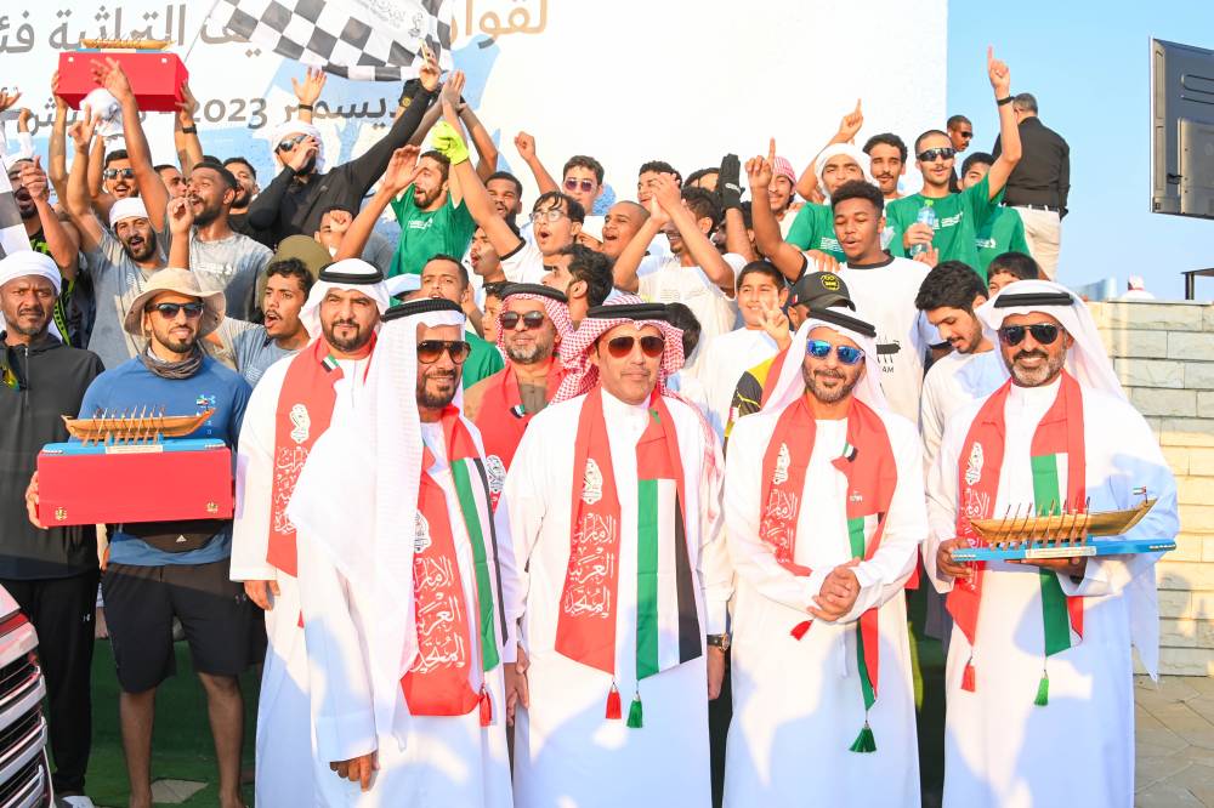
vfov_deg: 46.4
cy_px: 404
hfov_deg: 65.5
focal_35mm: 28
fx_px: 944
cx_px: 607
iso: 125
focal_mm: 28
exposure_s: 1/200
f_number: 5.6
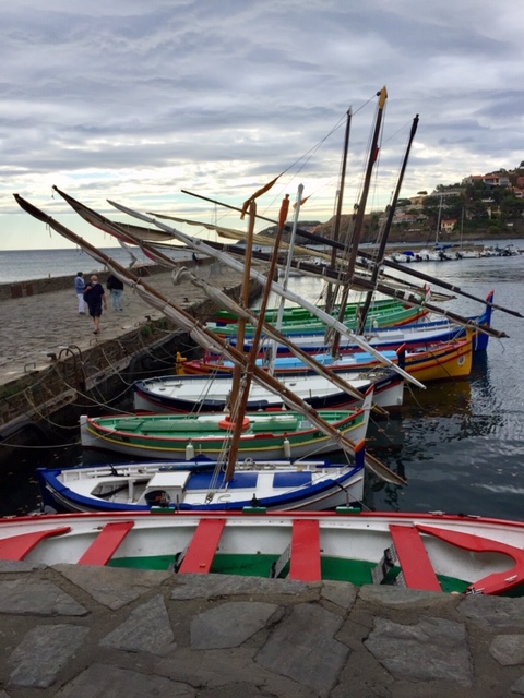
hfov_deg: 48.2
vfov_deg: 61.7
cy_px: 349
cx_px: 262
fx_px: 585
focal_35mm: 29
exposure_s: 1/1883
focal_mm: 4.15
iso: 32
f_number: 2.2
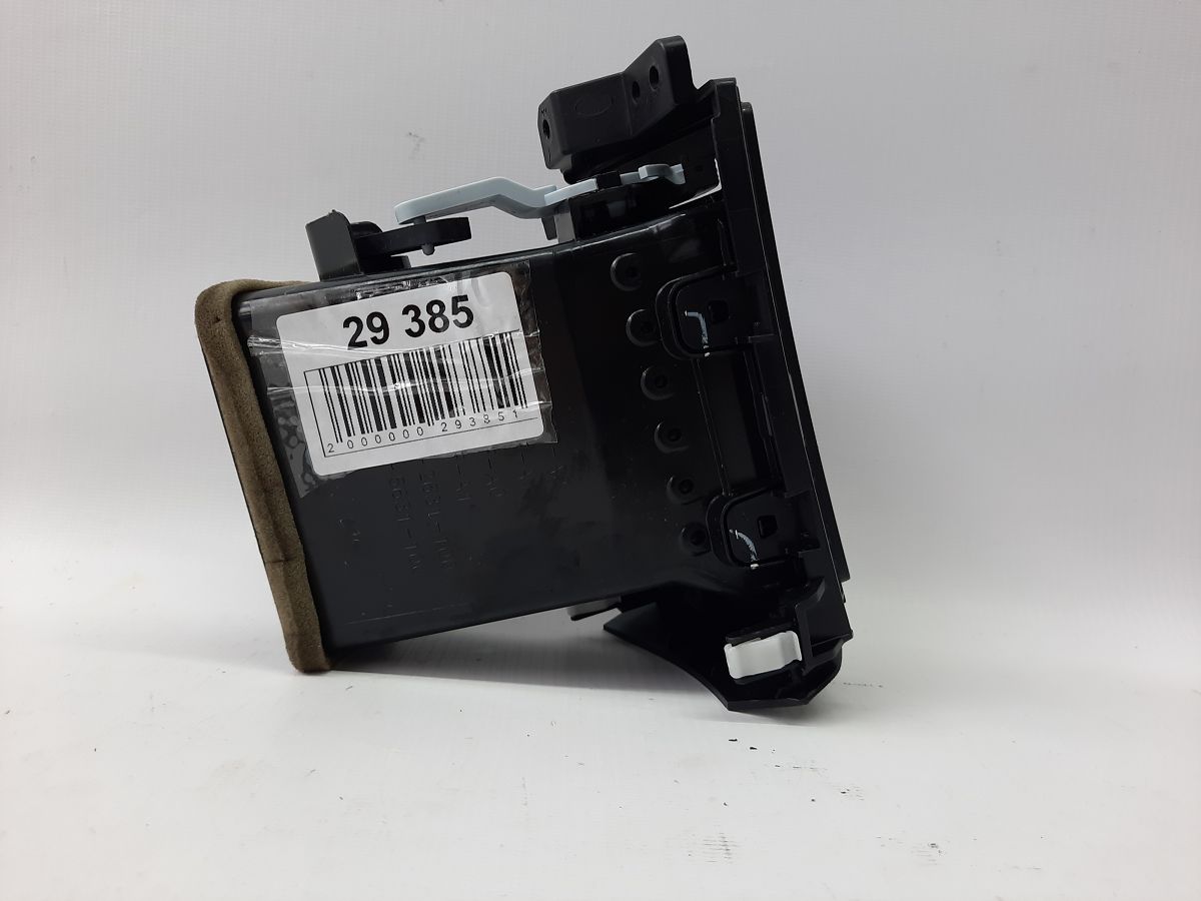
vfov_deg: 54.9
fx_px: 867
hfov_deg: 69.4
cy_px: 450
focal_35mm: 25
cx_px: 600
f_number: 2
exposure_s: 1/50
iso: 50
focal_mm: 4.6
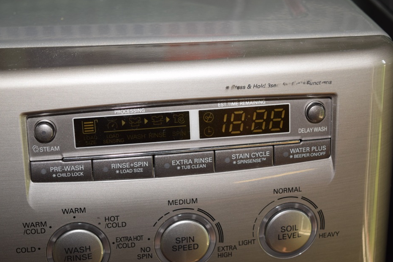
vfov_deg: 18.8
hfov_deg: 27.9
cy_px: 128
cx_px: 186
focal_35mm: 73
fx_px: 792
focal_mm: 45
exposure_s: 1/60
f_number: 5
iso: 400
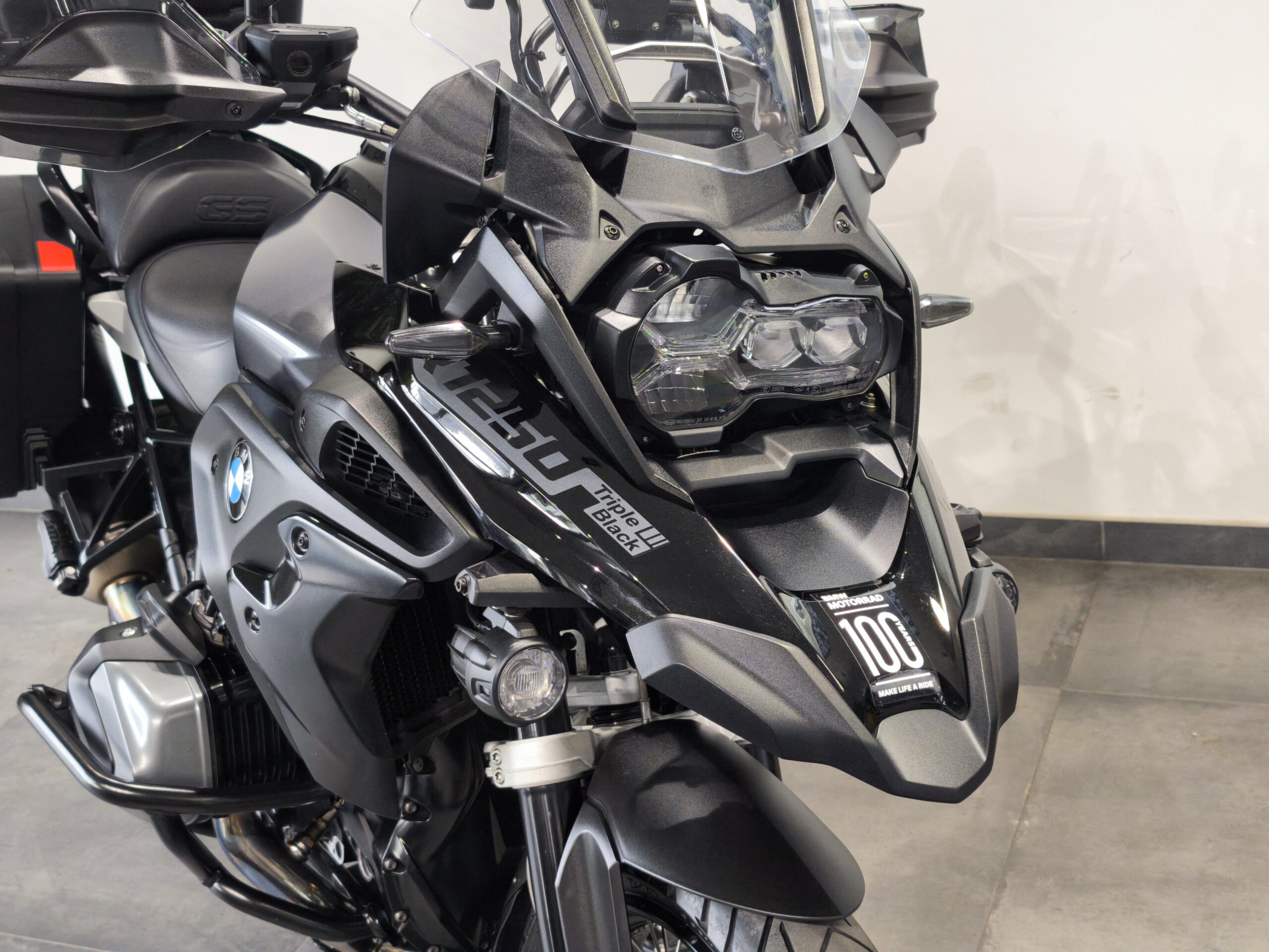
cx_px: 634
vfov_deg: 31.5
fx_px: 1686
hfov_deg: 41.2
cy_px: 476
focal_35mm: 46
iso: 200
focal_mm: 6.57
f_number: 1.6
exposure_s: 1/100
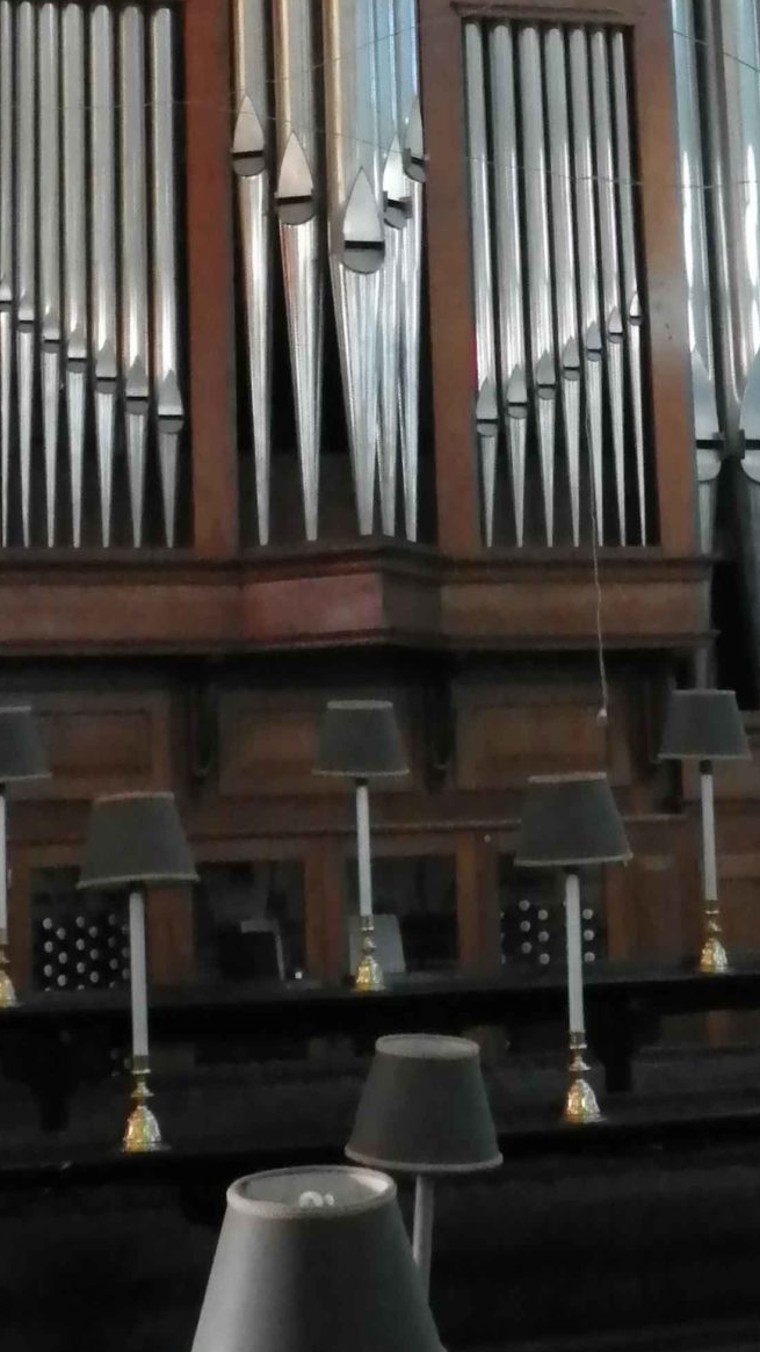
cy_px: 120
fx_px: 2831
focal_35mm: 79
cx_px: 282
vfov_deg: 25.9
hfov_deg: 15.3
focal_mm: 5.9
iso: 800
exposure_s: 1/80
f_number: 2.8
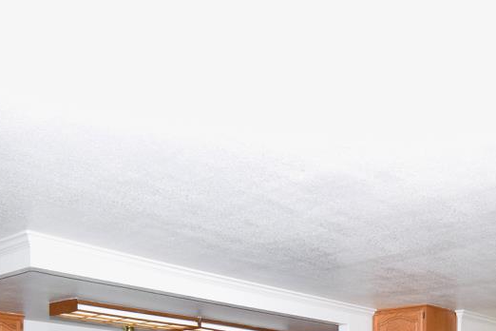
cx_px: 288
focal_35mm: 47
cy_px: 434
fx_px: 654
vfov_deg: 24.6
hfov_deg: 41.4
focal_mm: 11
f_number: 6.3
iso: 400
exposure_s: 1/160
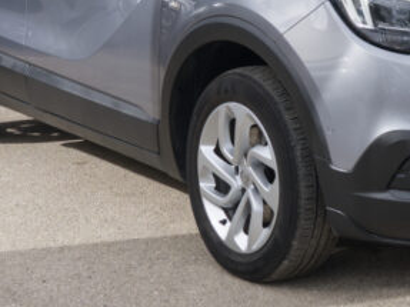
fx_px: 1219
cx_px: 331
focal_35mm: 103
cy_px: 18
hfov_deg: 18.9
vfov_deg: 14.2
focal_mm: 19.7
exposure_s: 1/200
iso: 160
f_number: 9
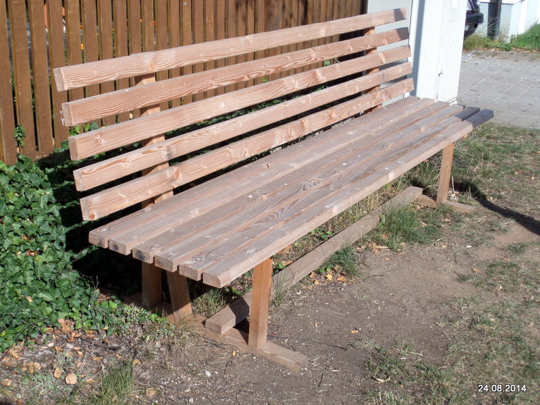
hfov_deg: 36.2
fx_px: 827
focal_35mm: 53
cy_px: 202
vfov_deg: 27.5
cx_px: 270
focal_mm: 8.7
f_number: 4.2
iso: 80
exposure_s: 1/750
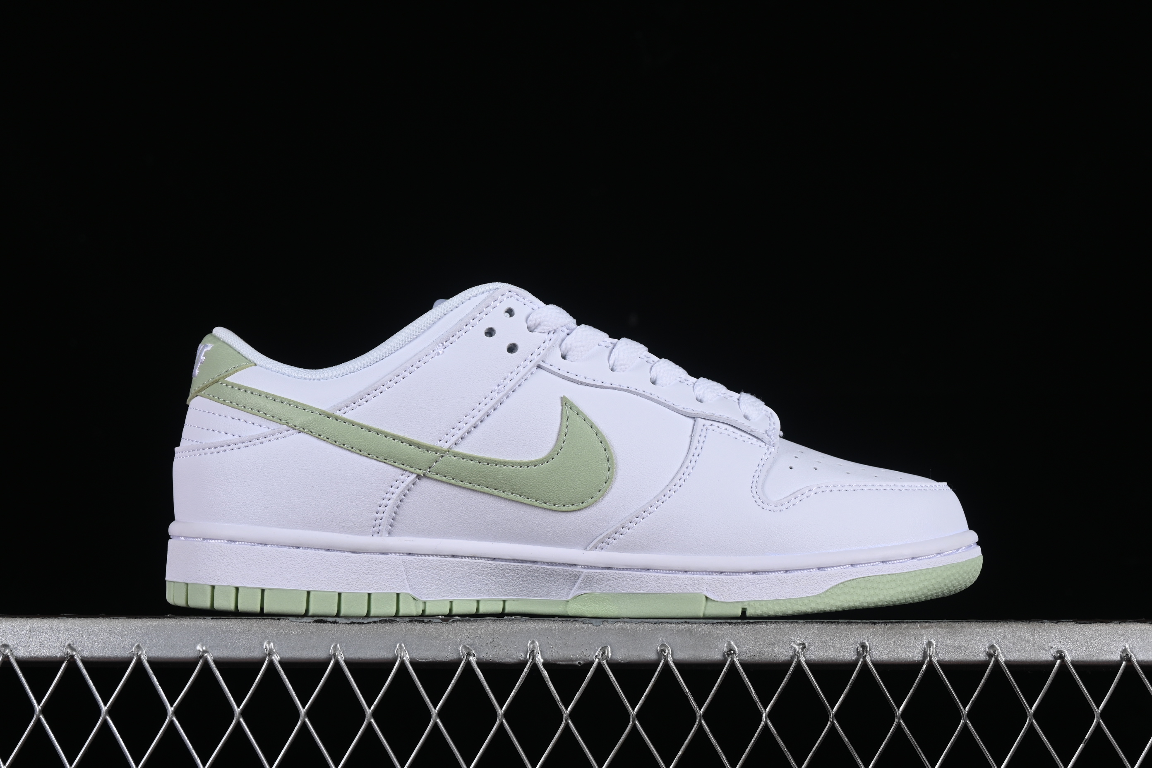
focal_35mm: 75
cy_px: 384
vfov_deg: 18.2
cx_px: 576
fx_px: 2400
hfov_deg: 27.0
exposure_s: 1/125
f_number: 8
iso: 160
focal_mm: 50
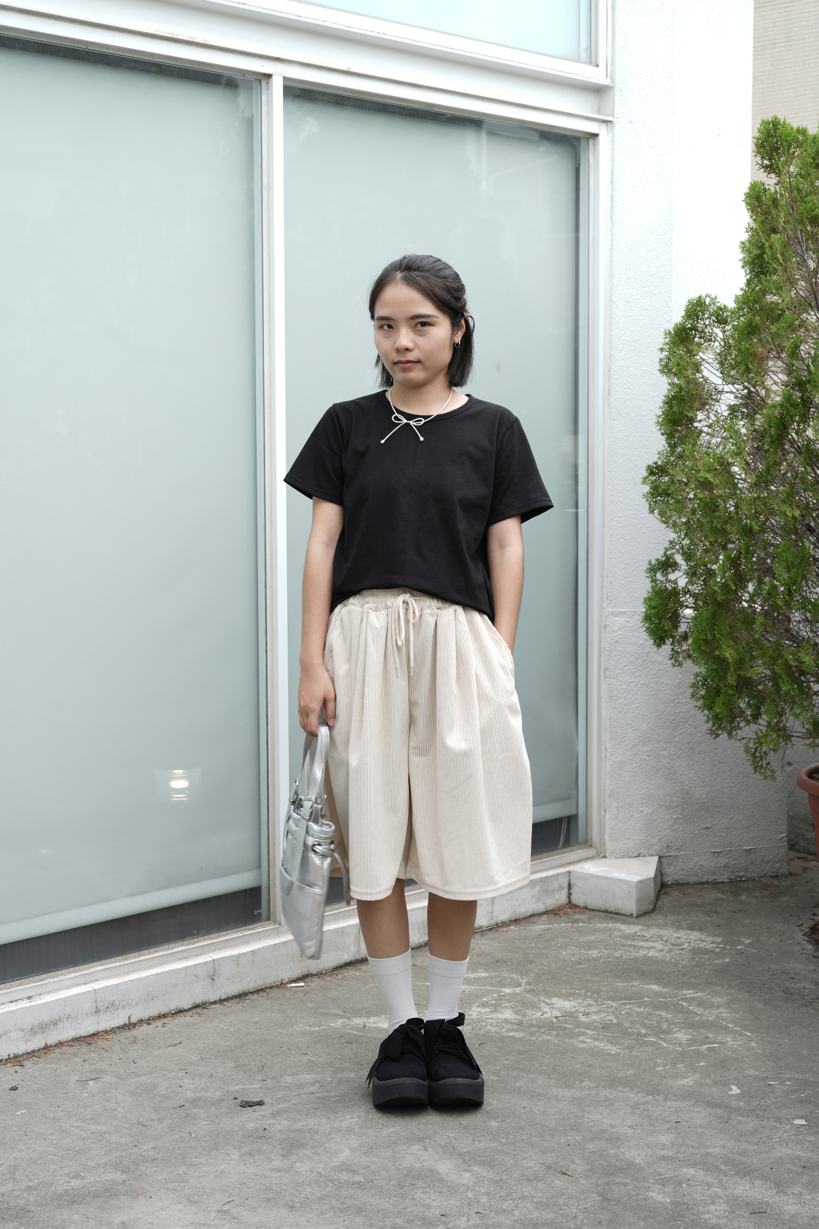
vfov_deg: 33.4
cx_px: 410
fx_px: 2047
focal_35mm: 60
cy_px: 614
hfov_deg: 22.6
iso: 80
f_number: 6.3
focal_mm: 60
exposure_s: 1/60
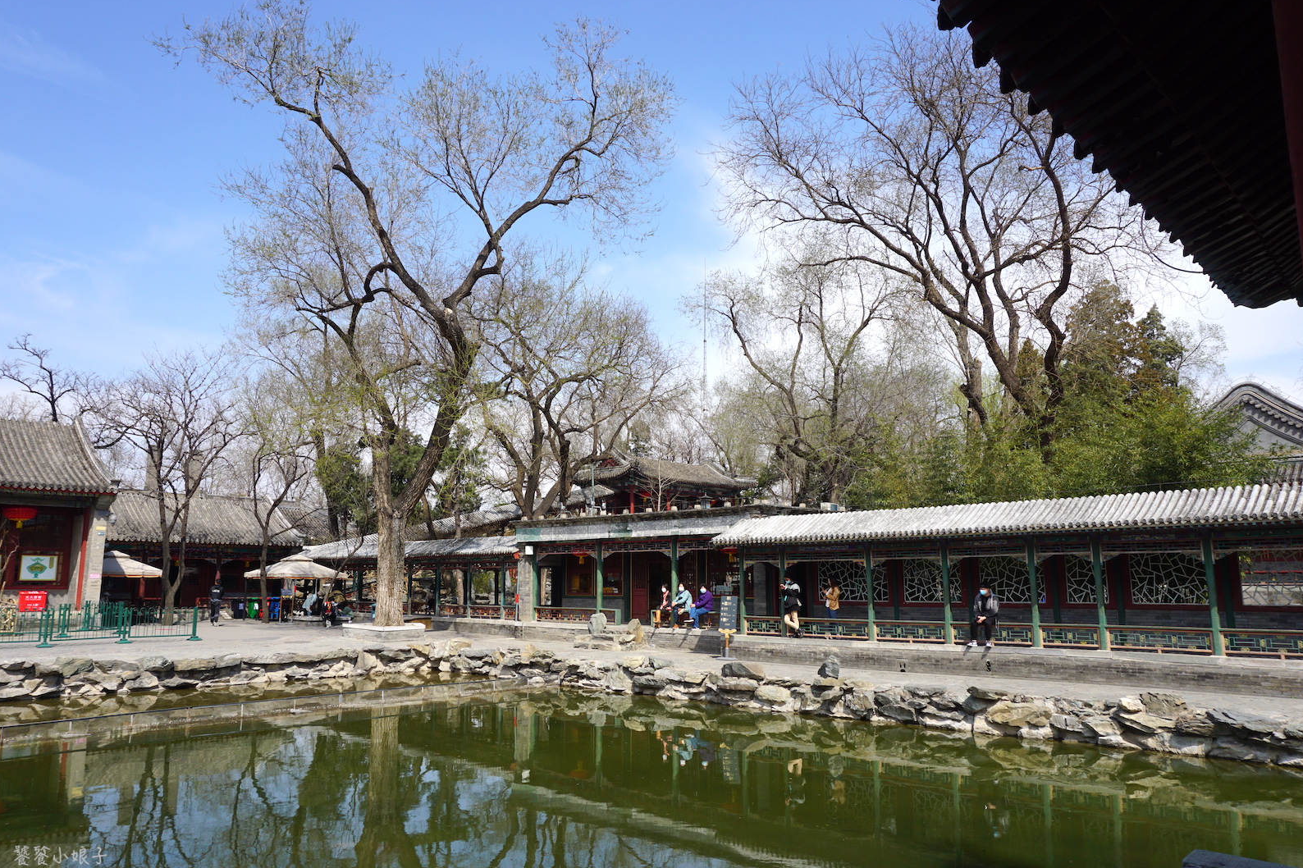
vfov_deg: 51.3
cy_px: 441
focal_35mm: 25
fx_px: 905
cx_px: 637
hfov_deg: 71.5
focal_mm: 16
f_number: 11
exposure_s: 1/125
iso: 100
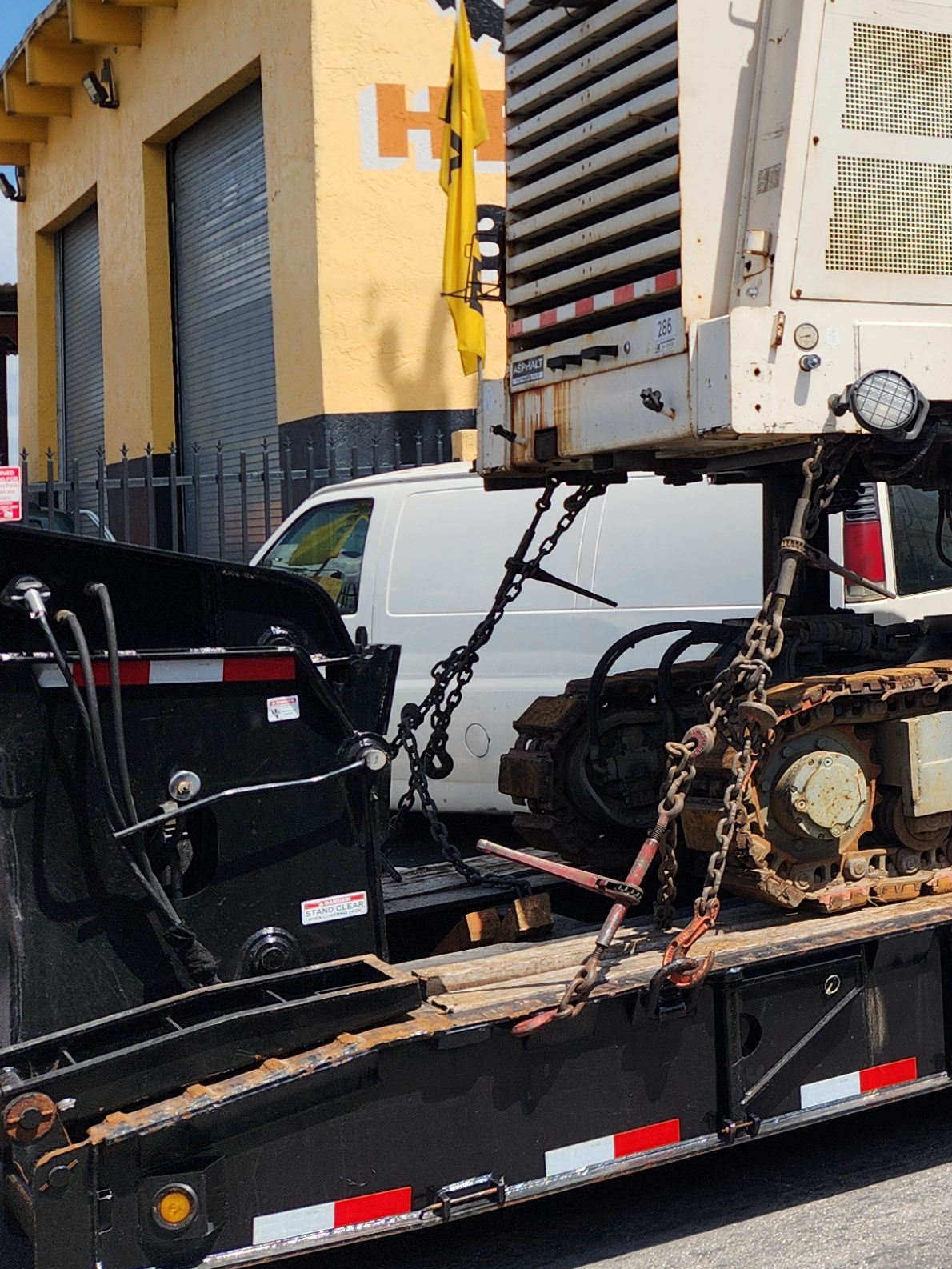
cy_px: 309
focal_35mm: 58
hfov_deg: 22.4
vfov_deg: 32.6
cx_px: 1261
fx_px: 2126
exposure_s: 1/2524
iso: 20
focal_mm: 5.4
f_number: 1.8
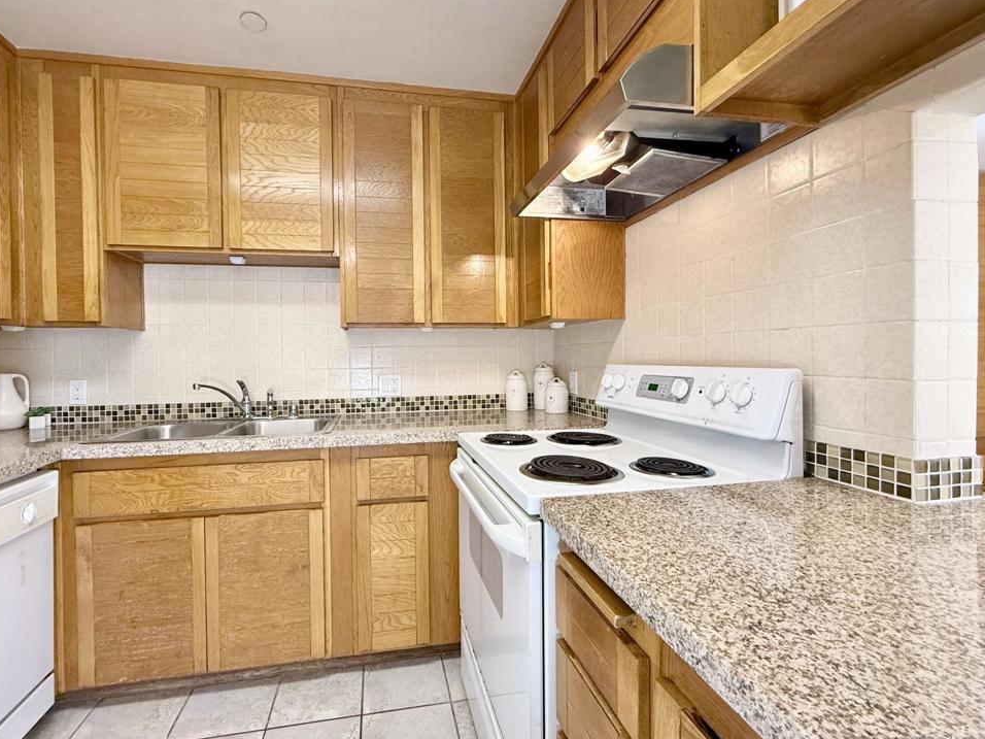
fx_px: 427
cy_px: 360
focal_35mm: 15
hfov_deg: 98.1
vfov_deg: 81.7
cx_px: 466
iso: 200
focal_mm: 2.22
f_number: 2.2
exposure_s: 1/60
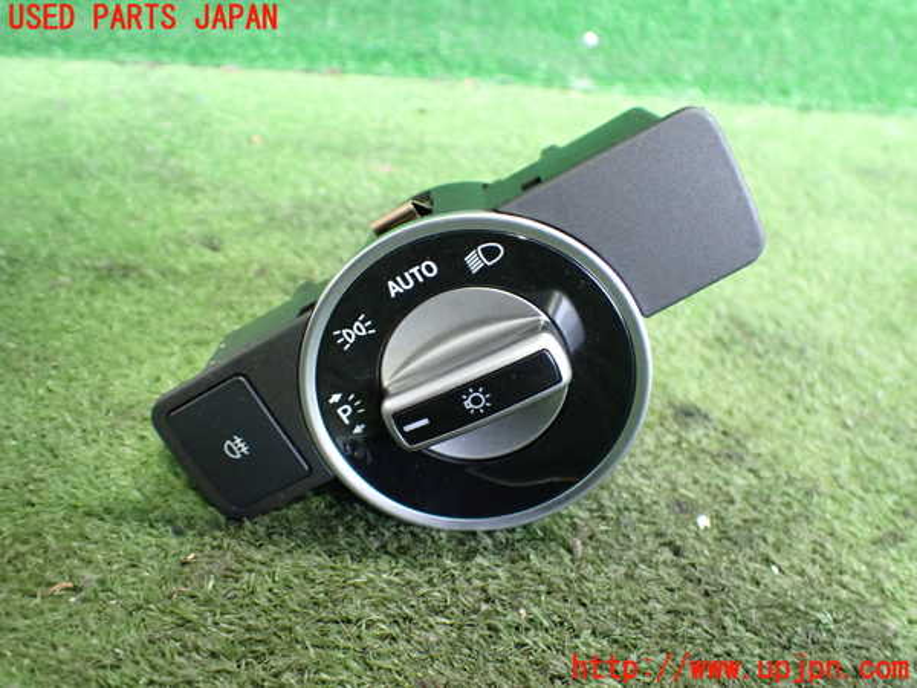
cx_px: 458
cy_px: 344
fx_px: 795
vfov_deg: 46.8
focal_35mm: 30
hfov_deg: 60.0
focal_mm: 5.4
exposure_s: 1/30
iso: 800
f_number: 2.3
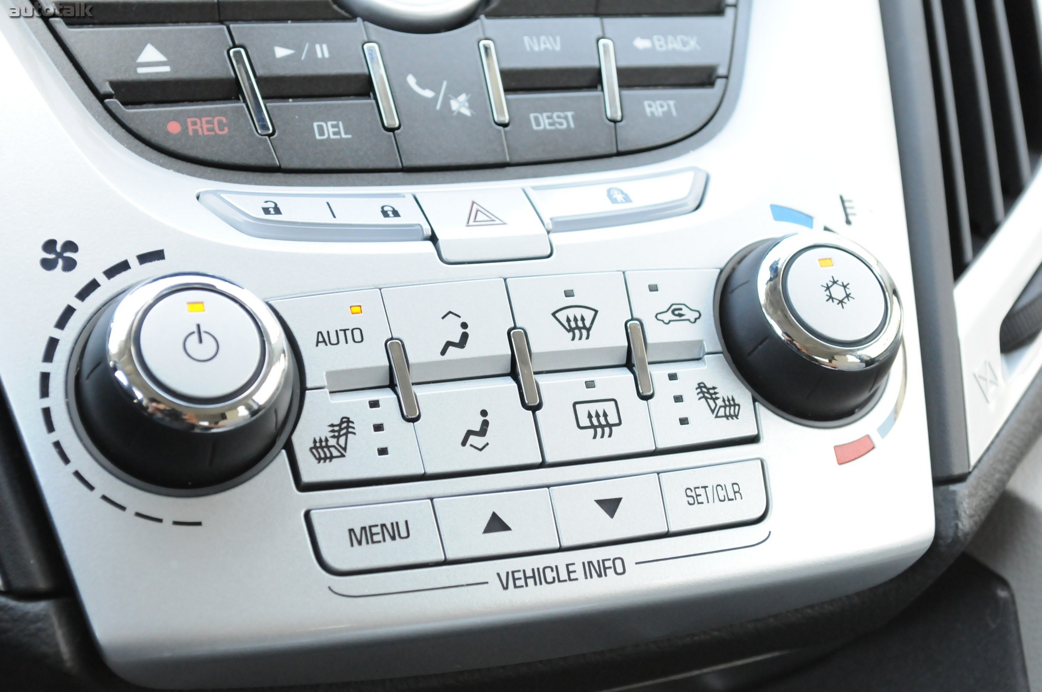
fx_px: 1995
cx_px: 521
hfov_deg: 29.3
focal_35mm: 69
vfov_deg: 19.7
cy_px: 346
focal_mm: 46
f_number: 7.1
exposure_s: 1/200
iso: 2000
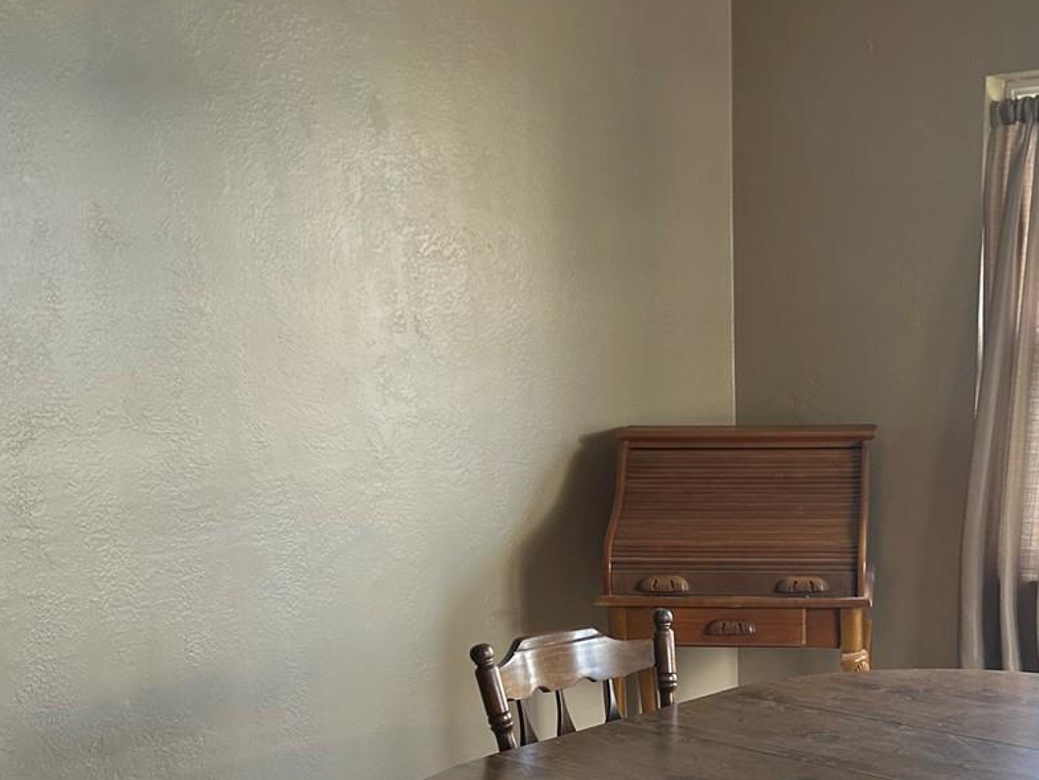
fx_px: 1591
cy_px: 779
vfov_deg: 26.1
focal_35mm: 53
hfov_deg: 35.6
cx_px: 735
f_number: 1.5
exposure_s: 1/60
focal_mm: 5.7
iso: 100
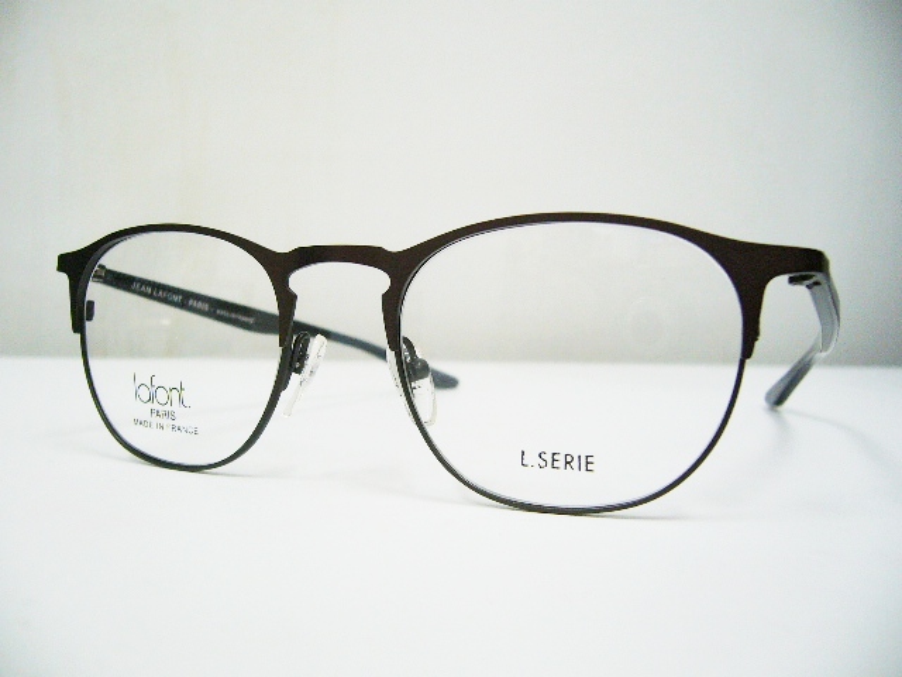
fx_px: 912
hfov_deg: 52.6
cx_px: 451
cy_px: 338
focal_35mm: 35
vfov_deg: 40.7
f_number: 2.8
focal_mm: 5.8
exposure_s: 1/50
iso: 100
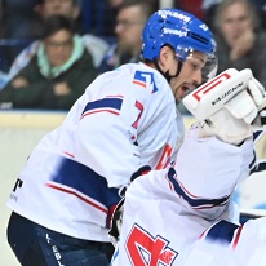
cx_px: 376
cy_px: 271
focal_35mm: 610
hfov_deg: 2.9
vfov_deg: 2.9
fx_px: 5303
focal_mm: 200
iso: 2500
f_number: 2.8
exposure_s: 1/1000
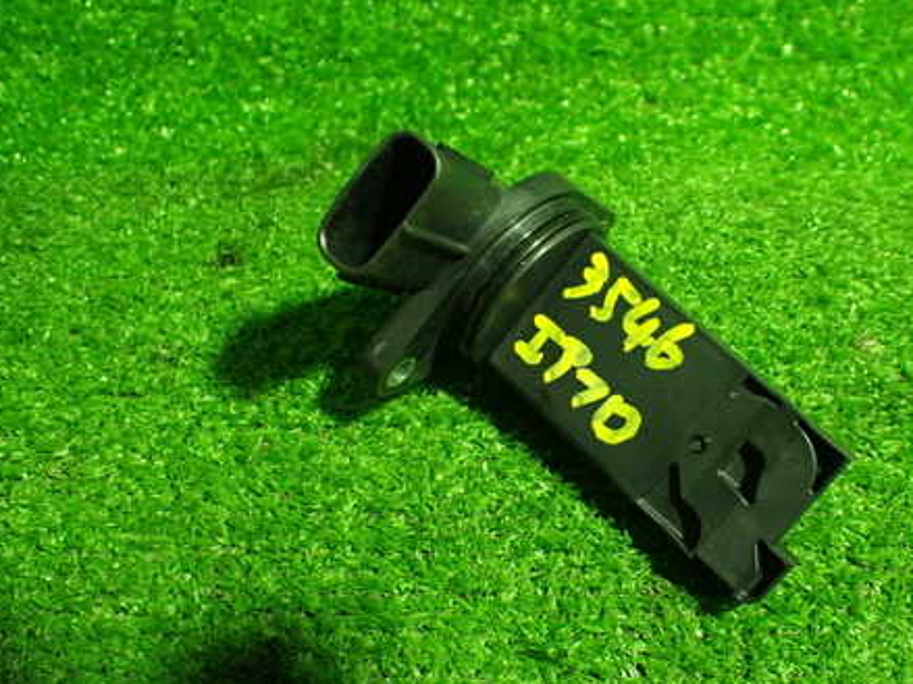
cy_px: 364
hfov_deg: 45.2
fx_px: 1081
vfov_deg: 35.1
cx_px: 593
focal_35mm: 41
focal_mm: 5.4
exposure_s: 1/60
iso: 800
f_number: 2.3
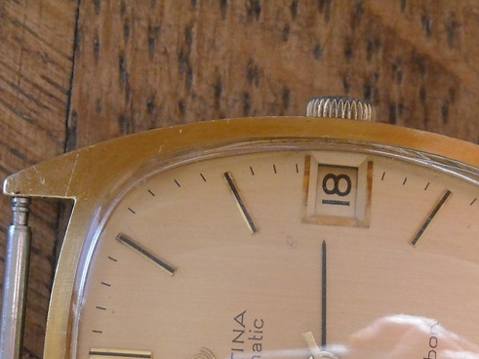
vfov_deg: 6.8
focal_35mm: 219
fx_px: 3030
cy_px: 361
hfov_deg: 9.0
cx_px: 279
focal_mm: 17.1
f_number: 4.7
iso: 270
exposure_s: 1/125
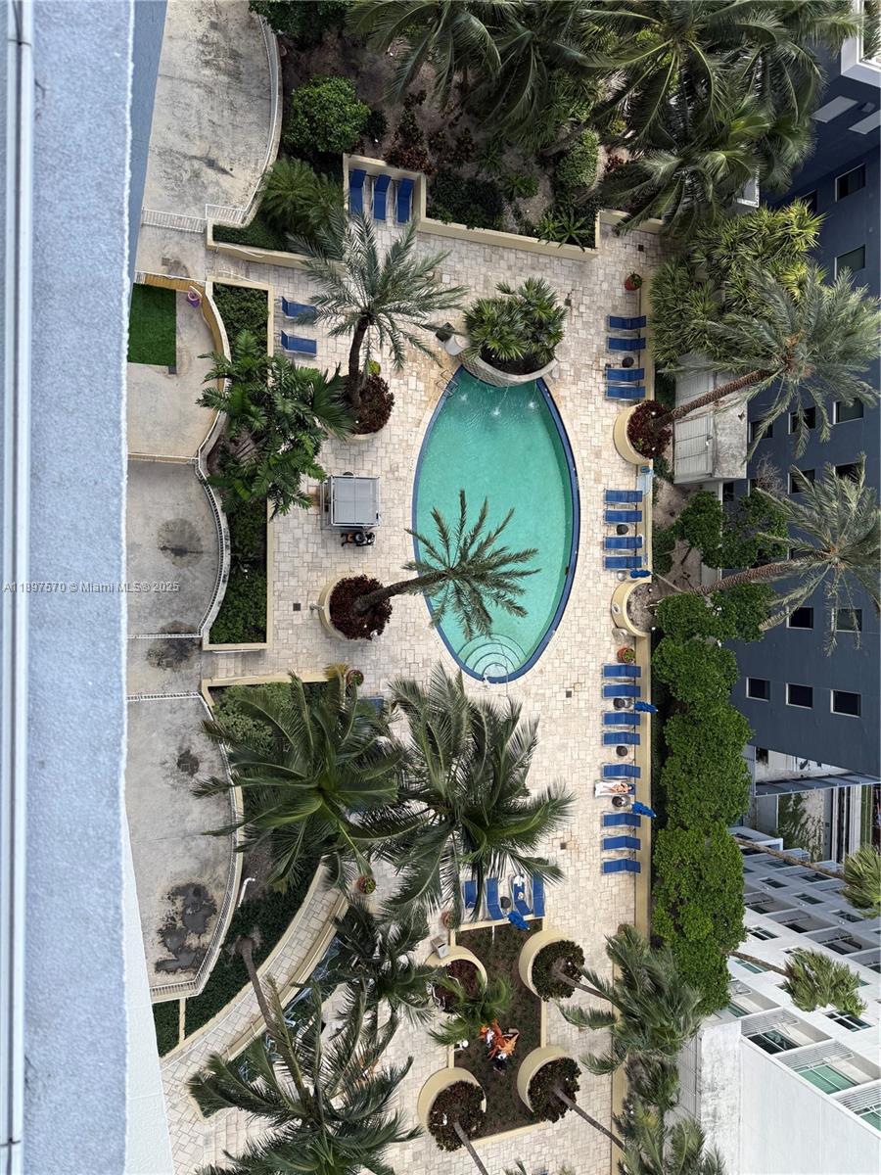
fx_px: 814
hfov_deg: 56.8
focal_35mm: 24
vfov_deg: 71.6
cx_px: 440
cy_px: 588
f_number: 1.78
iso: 80
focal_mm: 6.76
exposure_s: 1/992
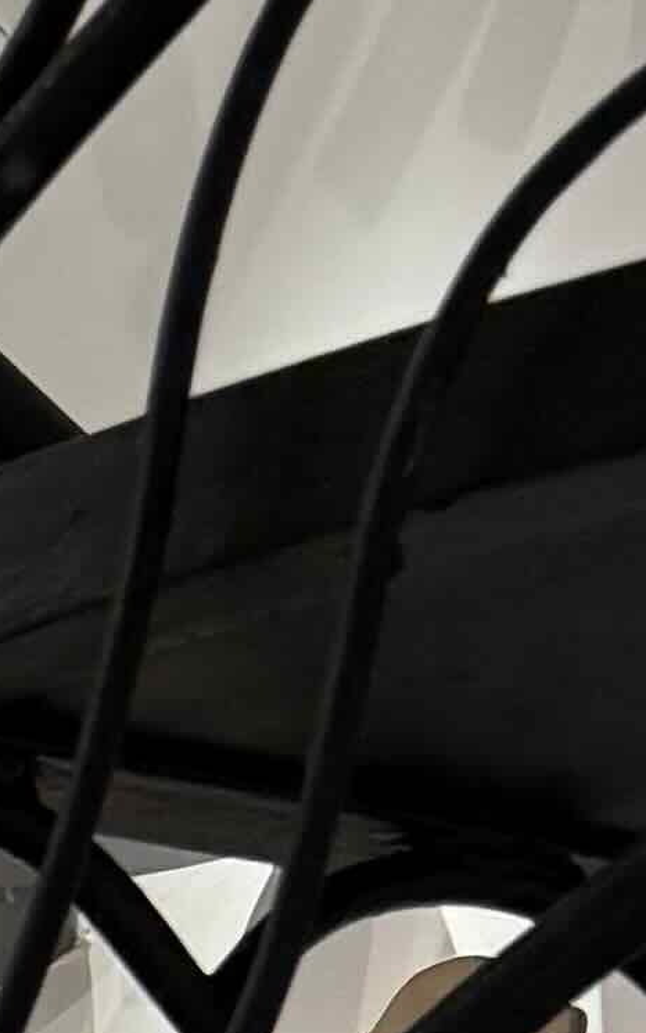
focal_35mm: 195
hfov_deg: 5.9
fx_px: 5490
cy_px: 2363
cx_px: -1786
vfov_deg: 9.7
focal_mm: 6.76
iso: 125
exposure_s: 1/121
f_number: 1.78
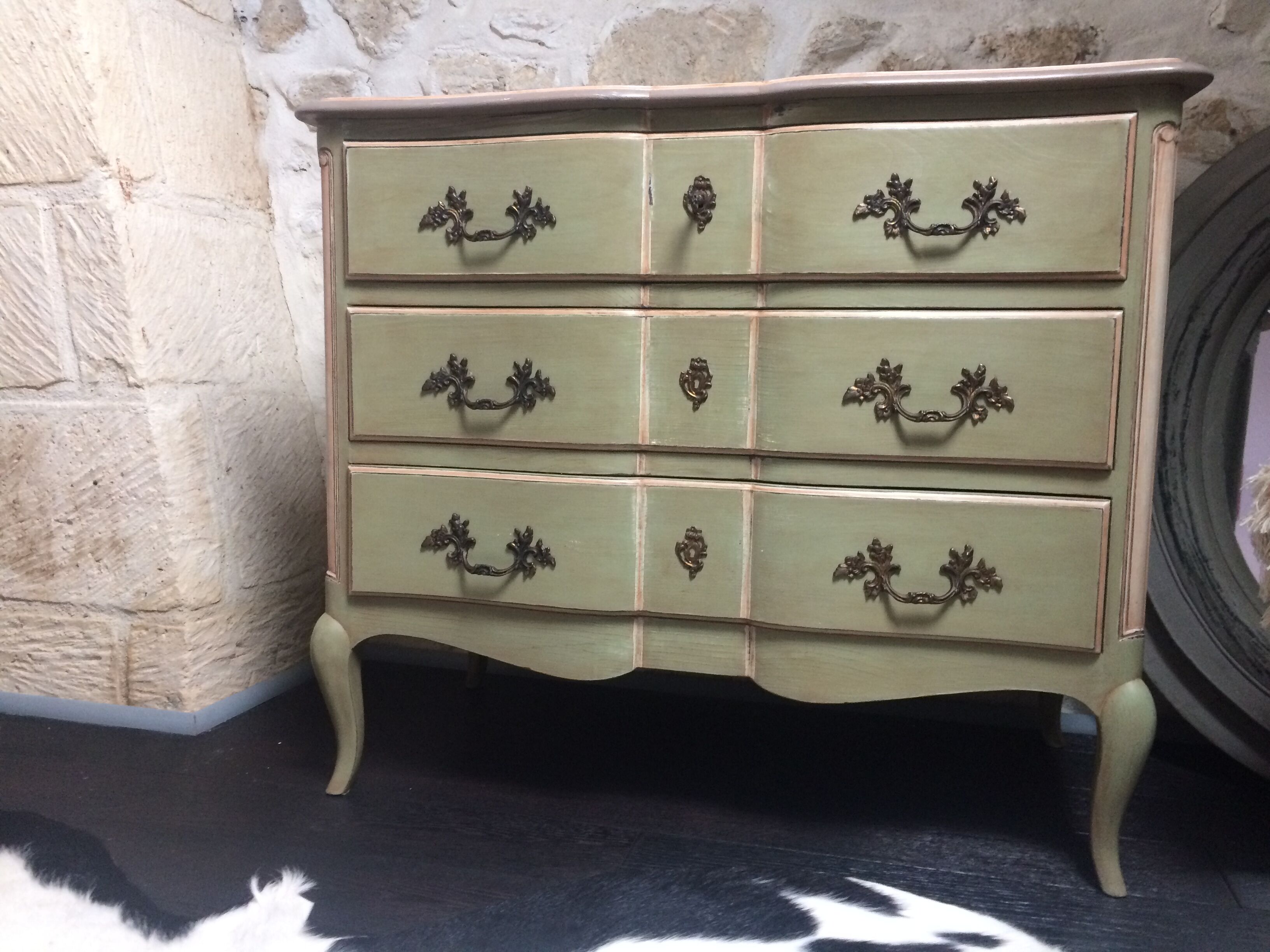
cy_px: 476
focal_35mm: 29
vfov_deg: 48.2
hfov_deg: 61.7
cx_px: 635
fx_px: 1064
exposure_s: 1/33
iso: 160
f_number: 2.2
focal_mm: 4.15
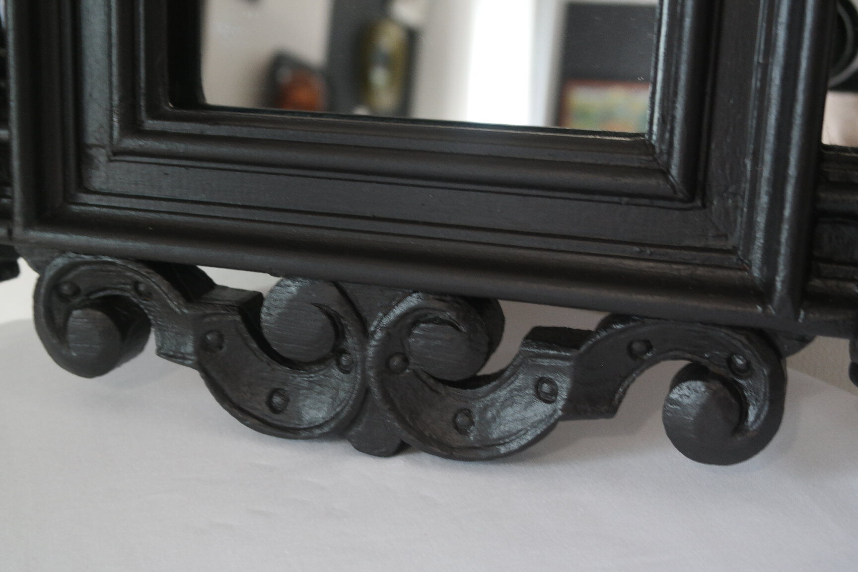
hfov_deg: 37.5
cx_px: 429
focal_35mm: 53
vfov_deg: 25.5
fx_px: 1263
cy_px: 286
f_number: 5.6
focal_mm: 35
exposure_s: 1/30
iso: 800
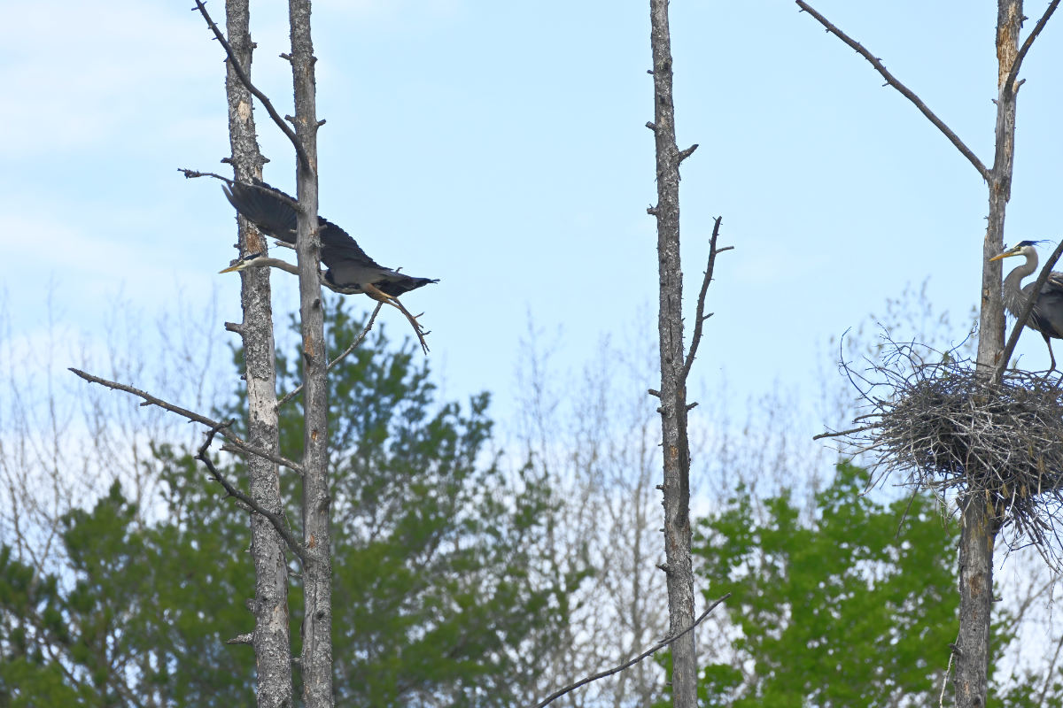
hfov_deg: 4.1
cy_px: 354
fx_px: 14763
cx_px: 532
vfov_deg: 2.7
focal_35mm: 500
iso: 800
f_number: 9
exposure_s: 1/1250
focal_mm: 500
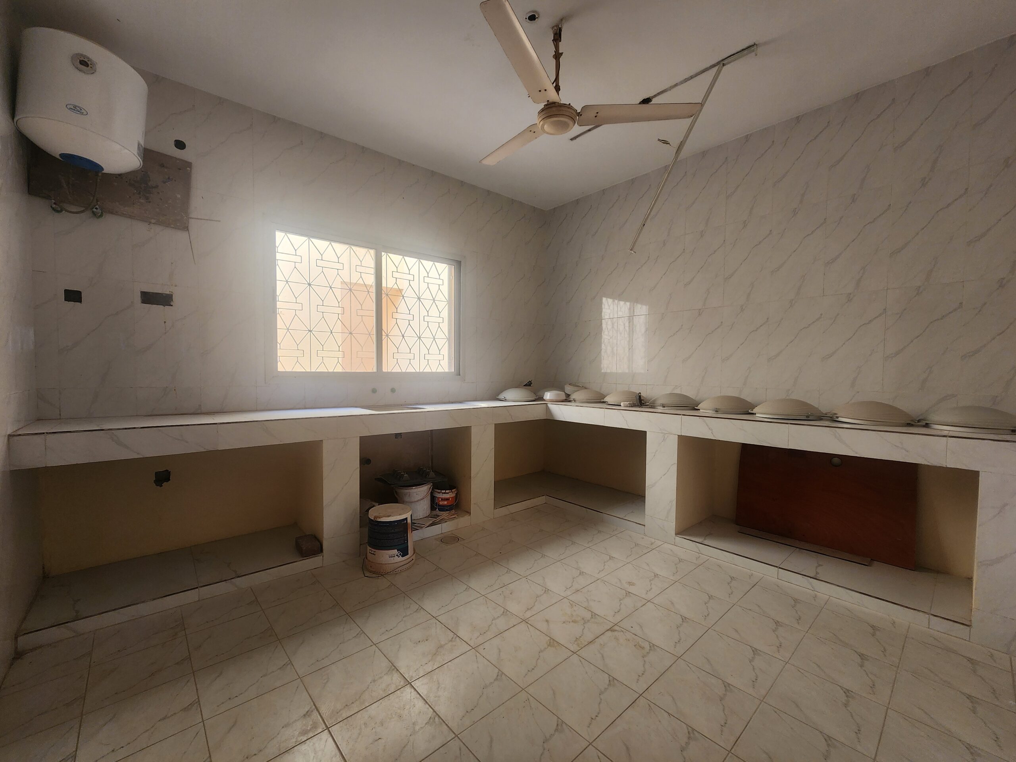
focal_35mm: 13
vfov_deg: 89.9
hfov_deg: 106.2
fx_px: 382
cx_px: 508
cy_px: 381
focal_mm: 2.2
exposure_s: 1/50
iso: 80
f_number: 2.2
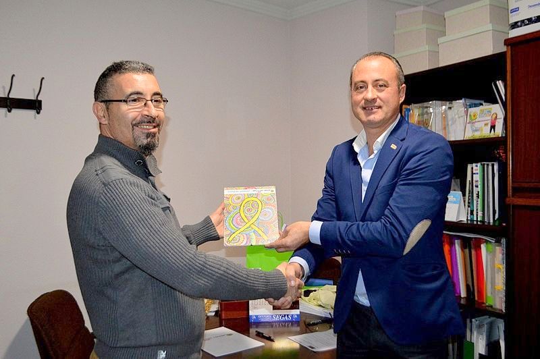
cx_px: 270
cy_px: 180
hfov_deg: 57.3
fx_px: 495
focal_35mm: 33
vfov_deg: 39.9
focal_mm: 22
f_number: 4
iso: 2000
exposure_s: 1/60
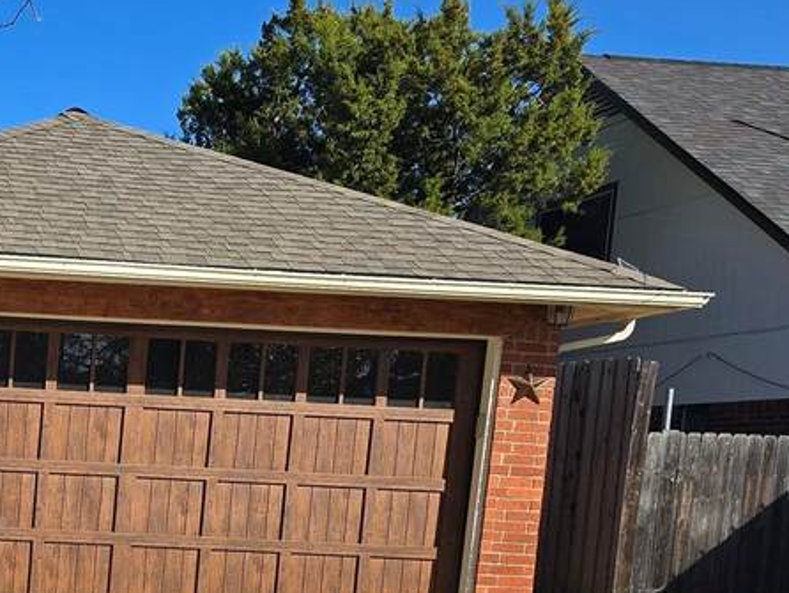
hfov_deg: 25.9
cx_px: -182
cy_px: 616
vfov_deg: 21.4
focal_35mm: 66
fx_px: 1505
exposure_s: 1/814
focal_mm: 6.3
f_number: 1.7
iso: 12
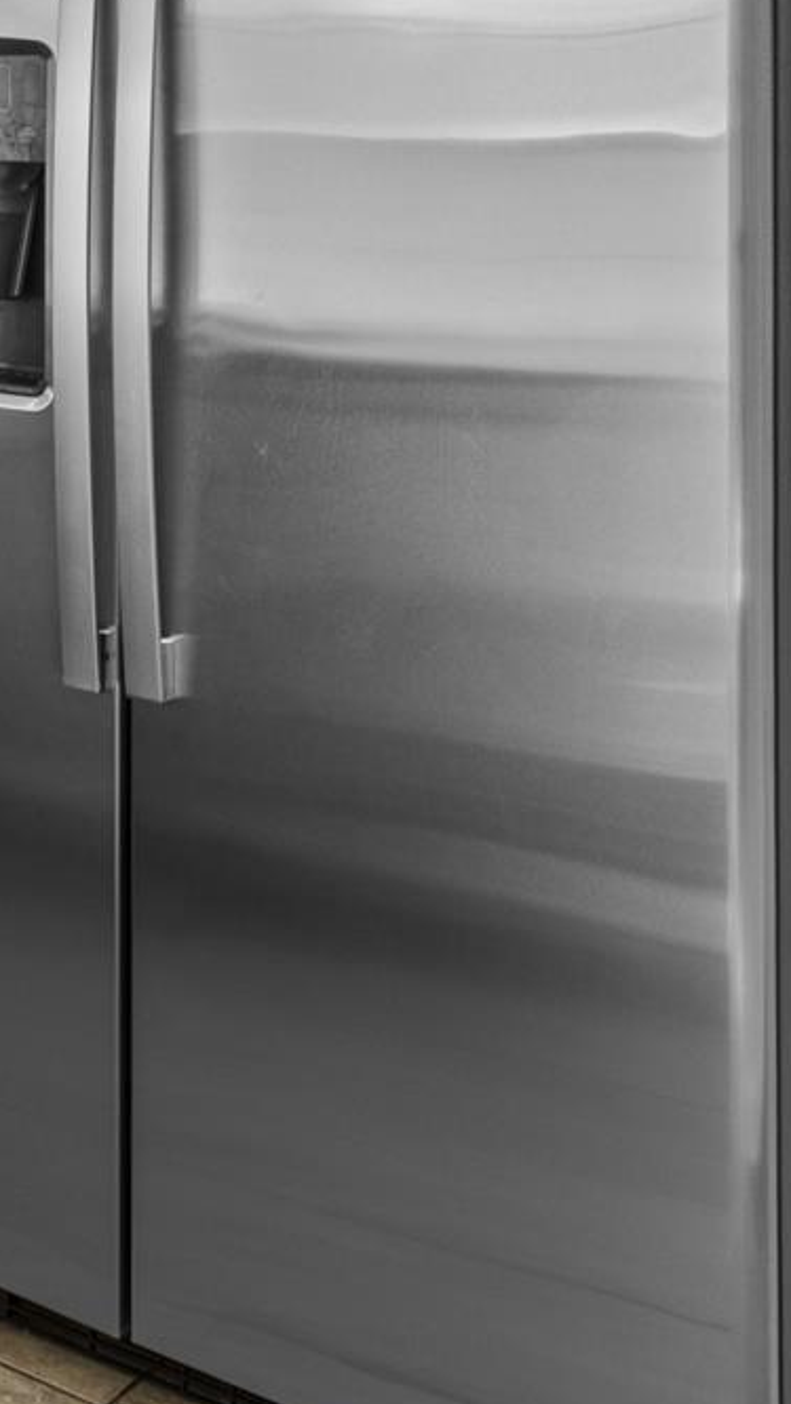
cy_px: 56
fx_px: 2198
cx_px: -656
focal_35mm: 59
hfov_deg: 16.7
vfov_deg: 33.0
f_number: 7.1
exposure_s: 1/2.5
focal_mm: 10
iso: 200
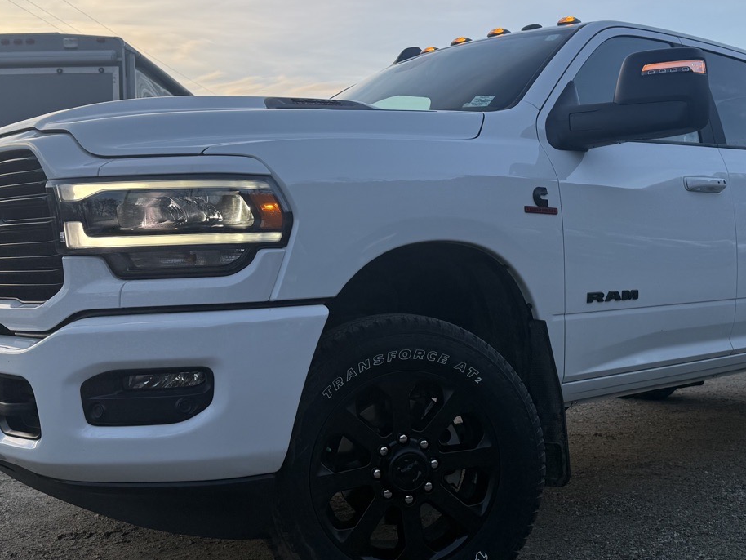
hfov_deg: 44.7
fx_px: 905
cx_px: 425
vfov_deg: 34.3
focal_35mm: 42
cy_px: 224
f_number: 1.78
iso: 80
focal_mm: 6.76
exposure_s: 1/788
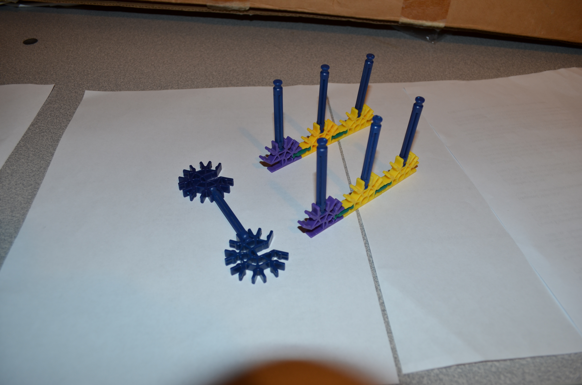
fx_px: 436
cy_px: 192
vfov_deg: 47.7
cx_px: 291
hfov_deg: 67.5
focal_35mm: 27
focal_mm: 18
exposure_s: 1/30
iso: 200
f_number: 5.6
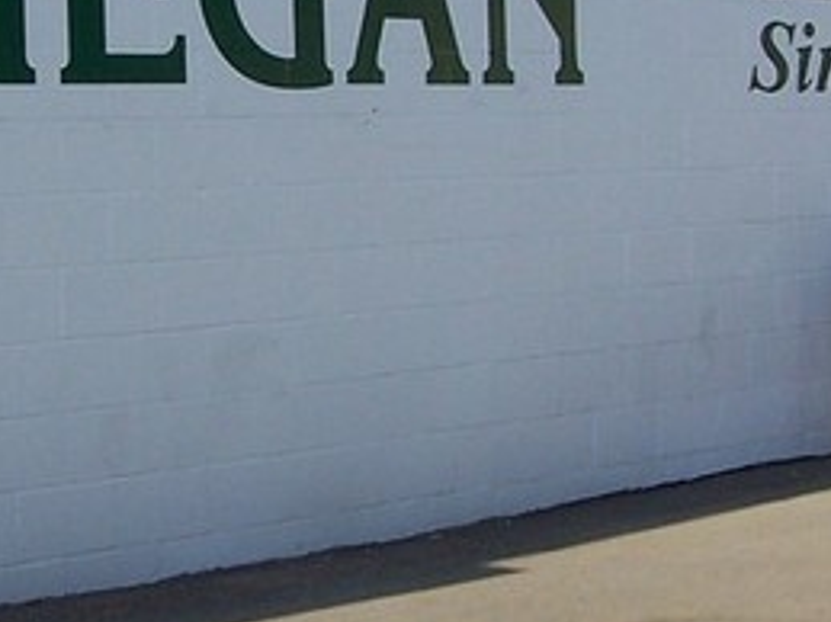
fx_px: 3023
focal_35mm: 126
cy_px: 186
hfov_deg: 15.5
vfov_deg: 11.7
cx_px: 128
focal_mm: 5.6
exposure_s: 1/350
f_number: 5.6
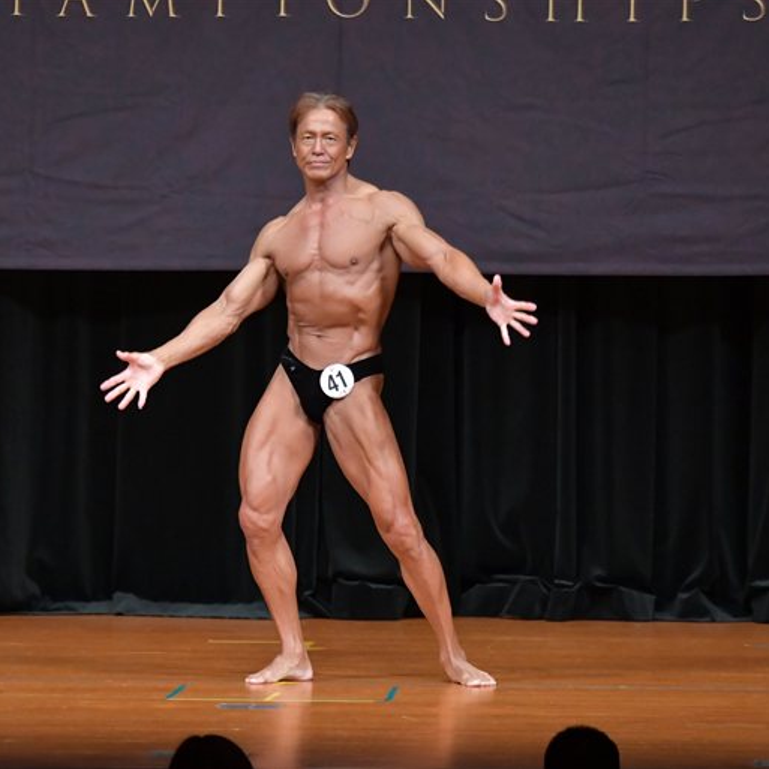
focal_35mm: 327
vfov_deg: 5.4
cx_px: 328
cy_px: 385
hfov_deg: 5.4
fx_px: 8219
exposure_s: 1/400
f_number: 5.6
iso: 5000
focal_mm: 170
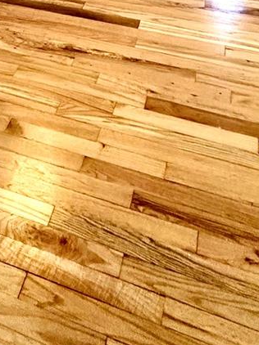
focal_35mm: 51
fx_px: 509
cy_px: -258
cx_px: 57
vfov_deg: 22.9
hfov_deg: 28.0
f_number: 2.2
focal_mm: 2.22
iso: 250
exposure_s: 1/120
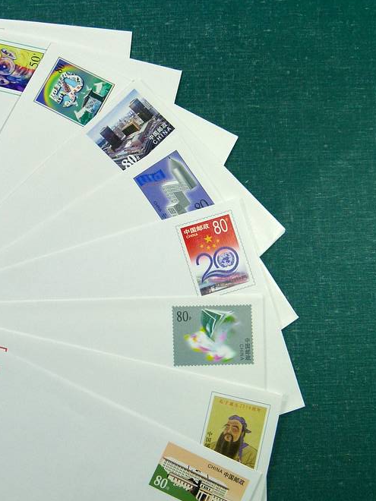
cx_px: 106
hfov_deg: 31.7
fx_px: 652
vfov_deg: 41.9
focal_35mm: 45
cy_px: 295
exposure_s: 1/125
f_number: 4
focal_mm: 5.2
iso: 100
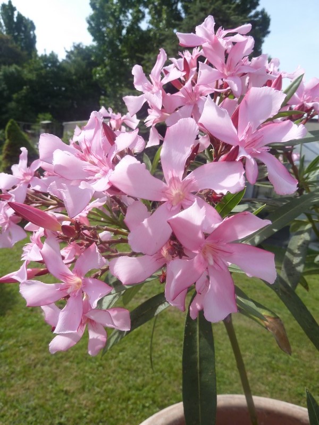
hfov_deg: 54.9
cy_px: 212
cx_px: 160
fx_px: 307
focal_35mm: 25
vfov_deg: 69.4
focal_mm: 4.1
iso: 80
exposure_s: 1/400
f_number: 4
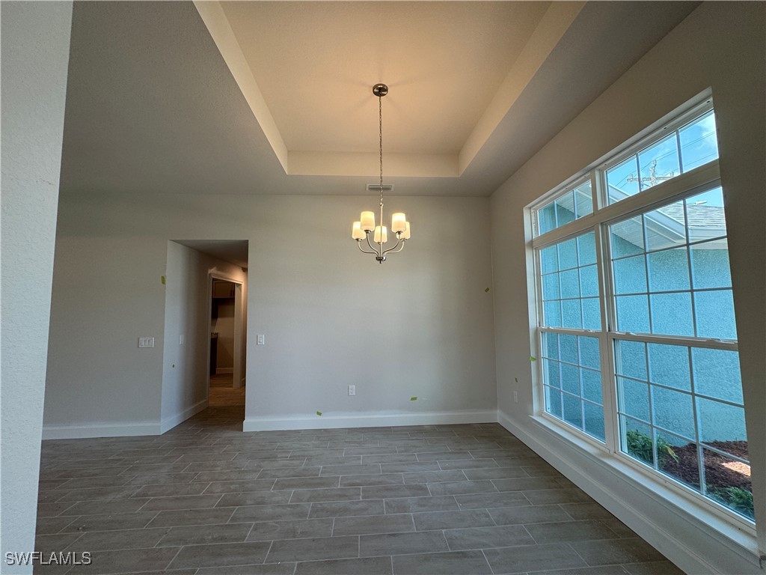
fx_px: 310
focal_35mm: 14
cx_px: 383
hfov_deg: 102.1
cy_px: 288
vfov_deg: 85.7
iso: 80
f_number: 2.2
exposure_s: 1/120
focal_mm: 2.22
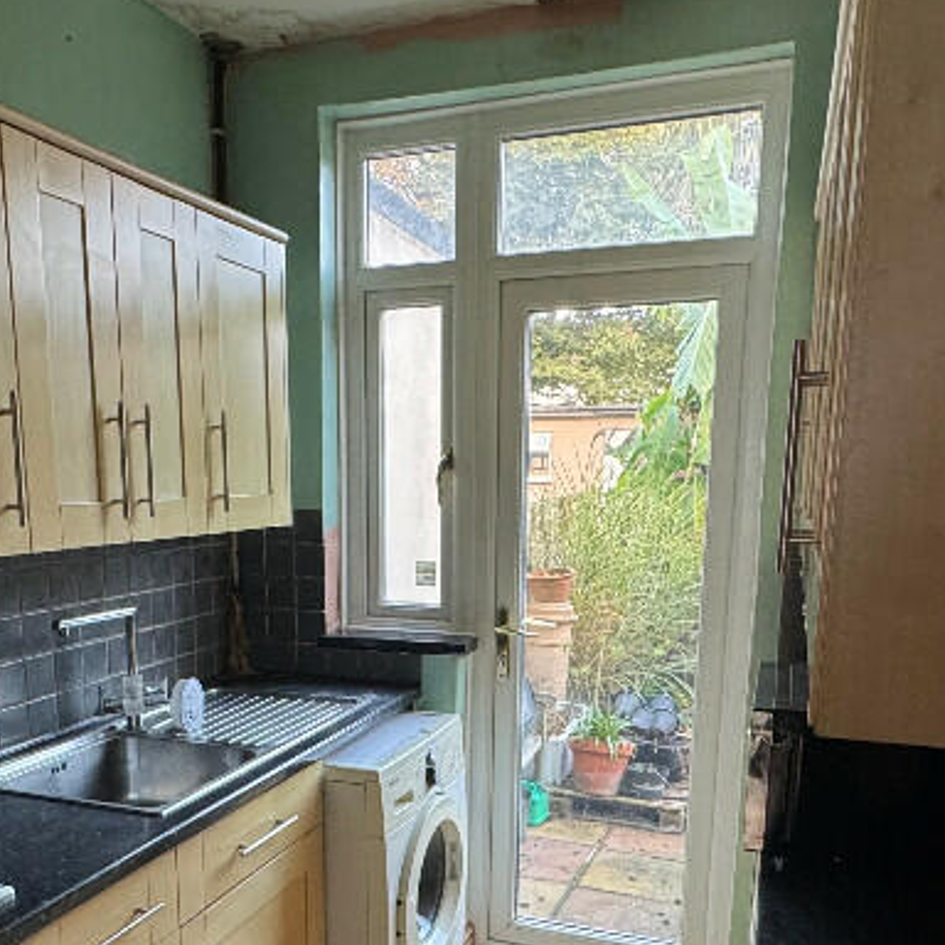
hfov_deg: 49.4
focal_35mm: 33
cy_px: 674
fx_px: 1019
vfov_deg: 48.4
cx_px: 377
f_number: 2.2
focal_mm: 2.22
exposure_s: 1/87
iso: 320
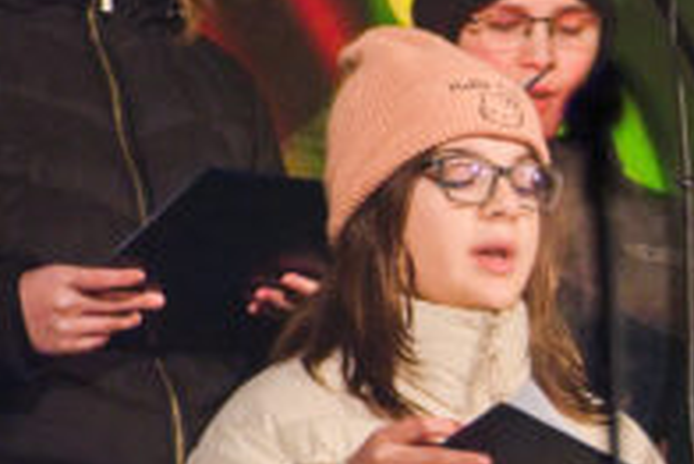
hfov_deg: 3.4
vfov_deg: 2.3
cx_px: 931
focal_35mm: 611
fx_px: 11787
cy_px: 395
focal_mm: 150
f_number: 2.8
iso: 10000
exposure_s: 1/400
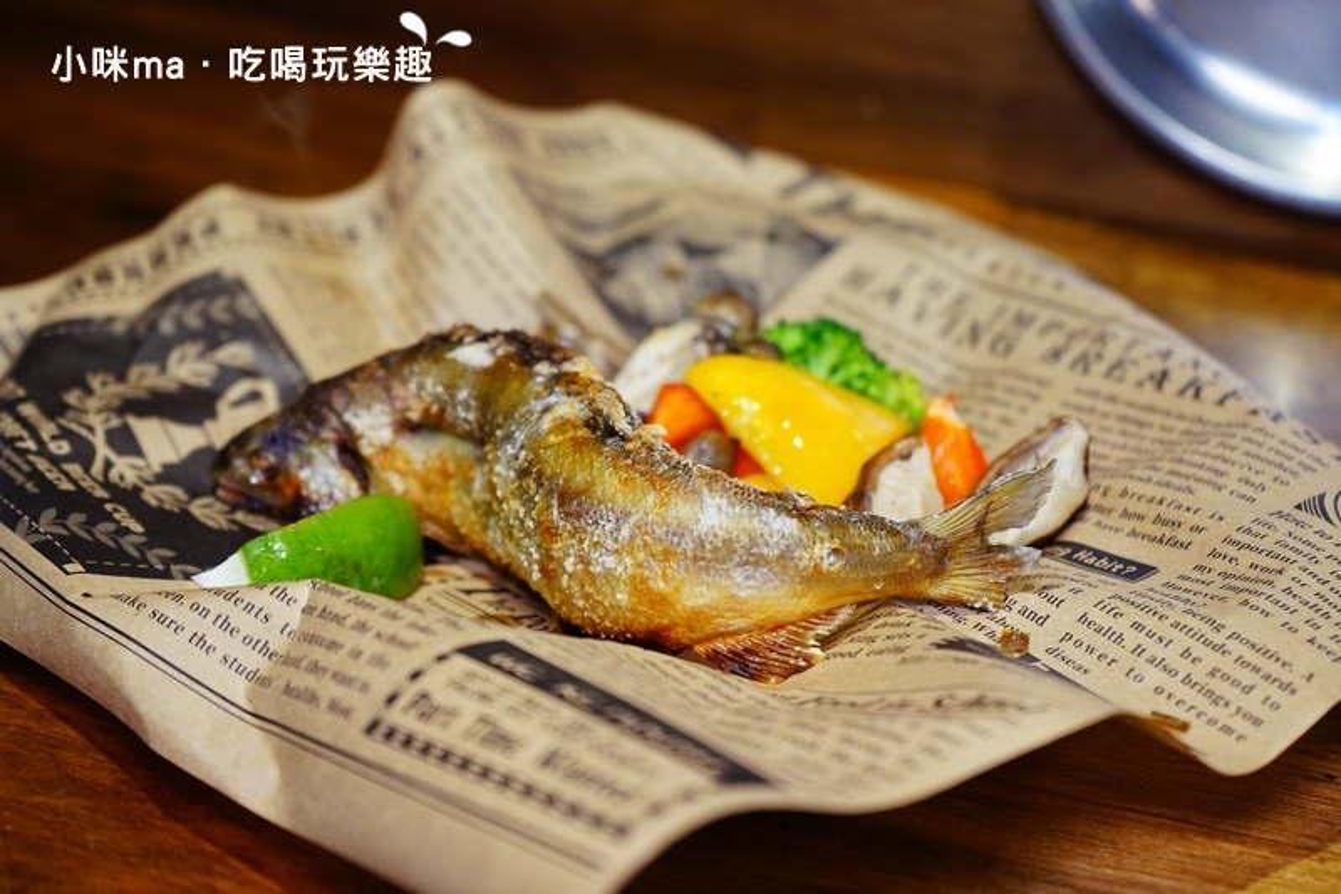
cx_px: 670
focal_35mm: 60
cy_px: 447
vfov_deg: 22.6
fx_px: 2234
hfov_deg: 33.4
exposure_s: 1/60
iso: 1250
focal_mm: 60
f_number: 5
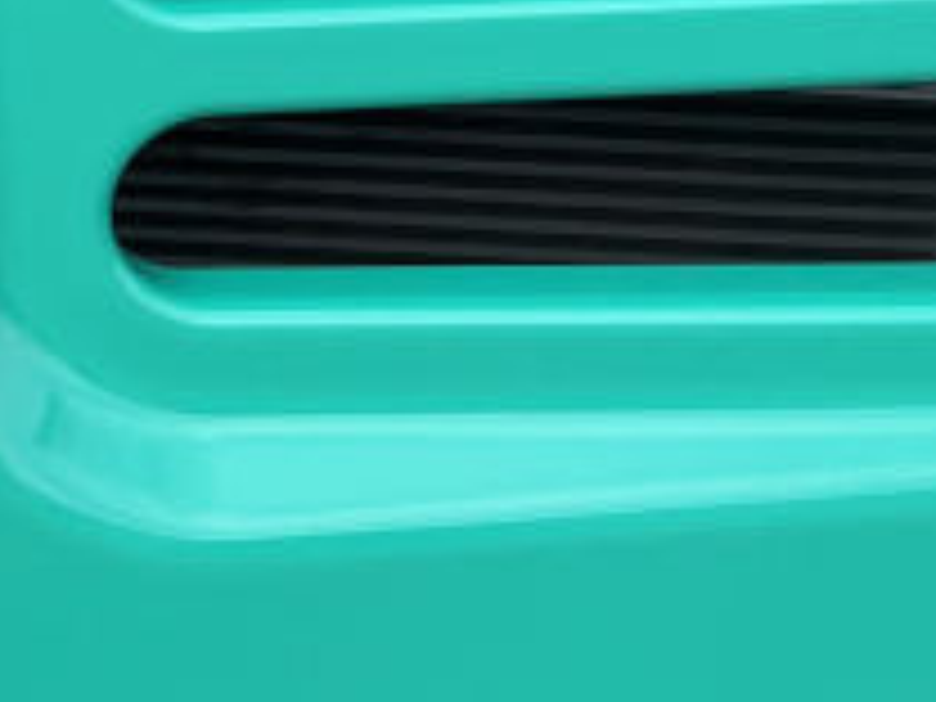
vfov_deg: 11.3
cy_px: -405
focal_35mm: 125
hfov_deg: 12.6
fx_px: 3380
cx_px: -1246
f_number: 1.5
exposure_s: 1/1645
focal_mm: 5.7
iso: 50
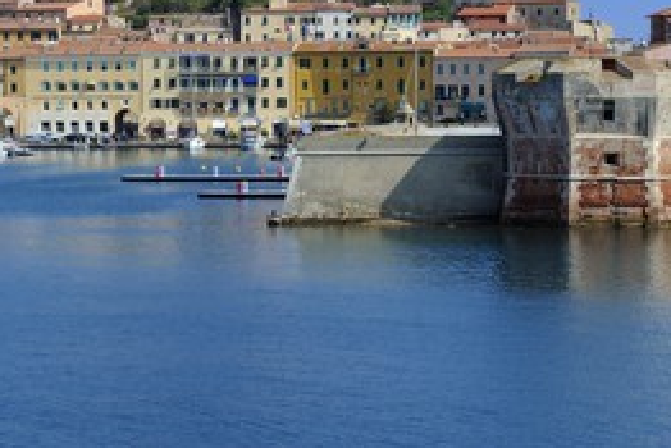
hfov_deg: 13.1
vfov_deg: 8.7
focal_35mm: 157
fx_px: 2928
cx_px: 225
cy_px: 97
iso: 200
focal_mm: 98
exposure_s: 1/320
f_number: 11
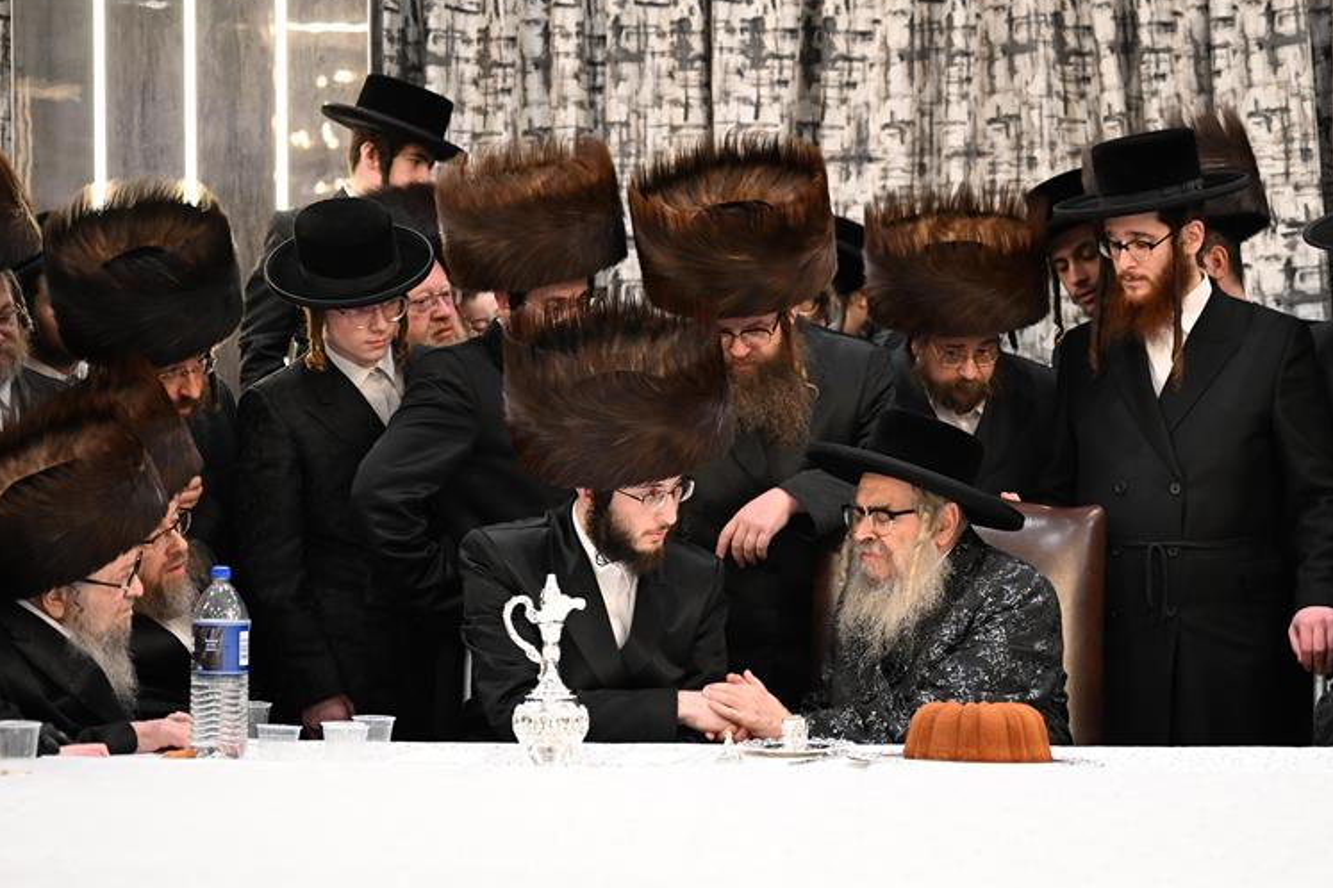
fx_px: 3554
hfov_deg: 21.2
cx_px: 796
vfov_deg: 14.2
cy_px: 555
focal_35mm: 96
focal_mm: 70
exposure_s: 1/125
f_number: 2.8
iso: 1600
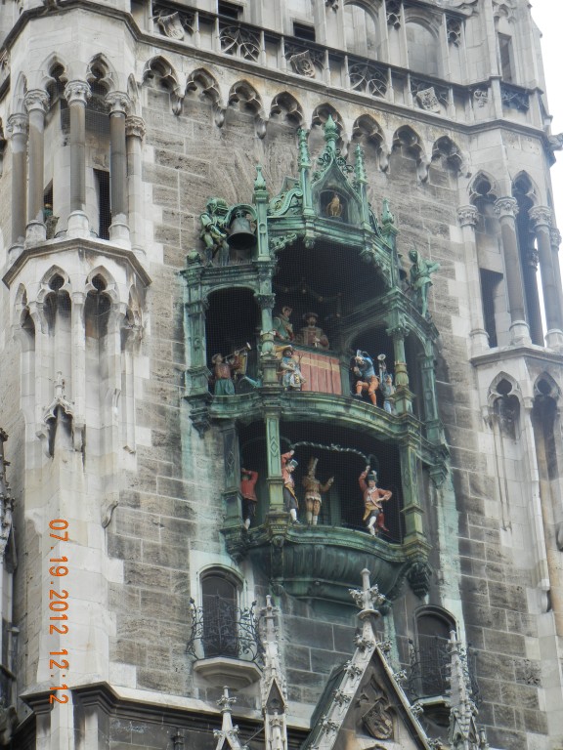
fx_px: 2516
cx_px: 282
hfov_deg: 12.8
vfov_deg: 17.0
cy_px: 375
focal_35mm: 116
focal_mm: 20.9
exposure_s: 1/61.7
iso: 160
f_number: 4.6
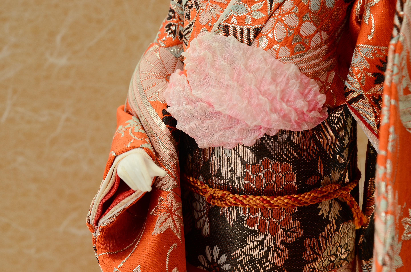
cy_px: 136
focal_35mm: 82
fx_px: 940
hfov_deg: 24.7
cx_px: 206
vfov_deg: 16.5
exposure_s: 1/80
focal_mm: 55
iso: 250
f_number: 11
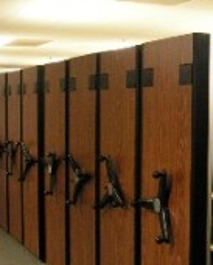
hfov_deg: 20.1
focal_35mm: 76
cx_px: 149
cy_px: 159
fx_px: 598
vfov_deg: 25.0
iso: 200
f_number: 2.8
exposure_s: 1/20
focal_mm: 5.8
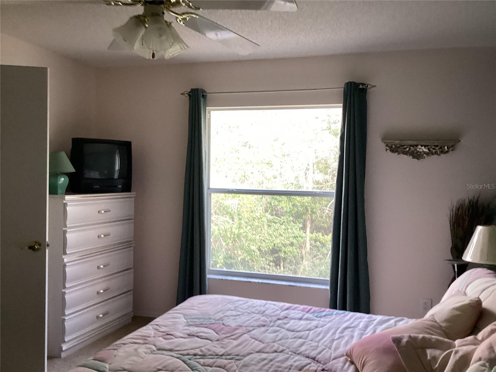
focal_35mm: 31
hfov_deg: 58.4
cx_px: 248
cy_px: 186
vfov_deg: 45.4
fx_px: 444
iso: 125
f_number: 2.4
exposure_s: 1/50
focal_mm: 3.3
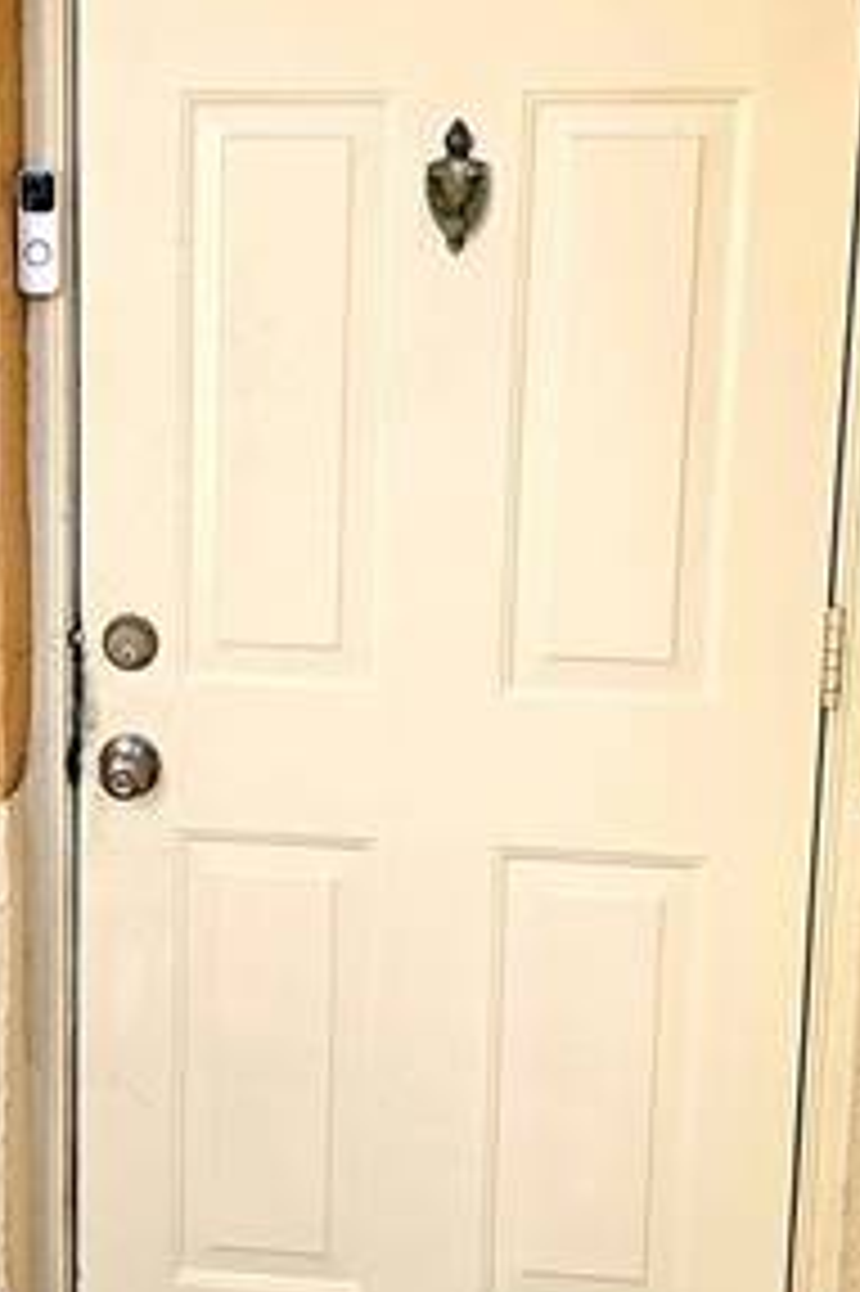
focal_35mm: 50
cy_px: 549
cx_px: 203
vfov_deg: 39.5
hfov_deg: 26.6
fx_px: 1794
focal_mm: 6.3
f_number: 1.7
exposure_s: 1/208
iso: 50
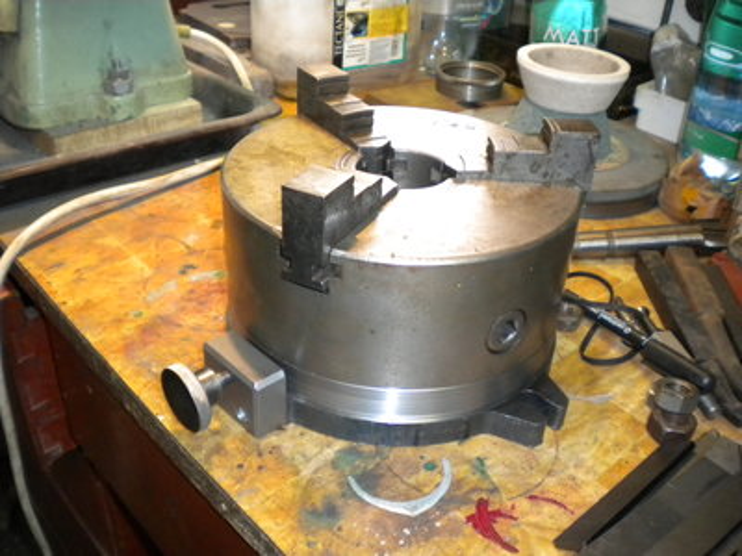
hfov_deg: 52.6
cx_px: 371
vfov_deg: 40.7
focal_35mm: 35
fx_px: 750
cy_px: 278
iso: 400
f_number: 3.1
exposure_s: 1/30
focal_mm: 6.3
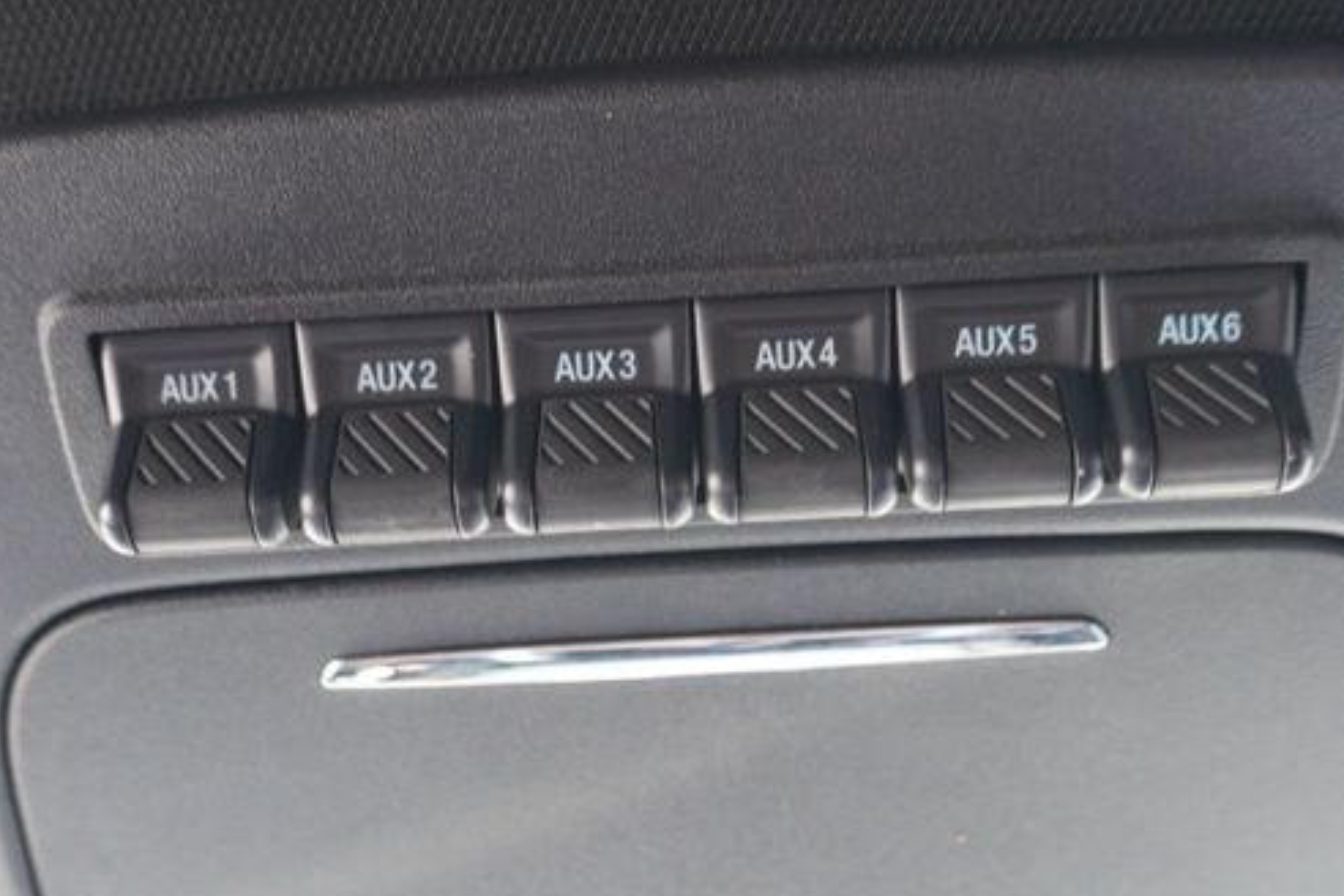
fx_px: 1867
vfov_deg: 26.1
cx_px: 686
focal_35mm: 50
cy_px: 800
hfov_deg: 39.6
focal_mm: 16
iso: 1250
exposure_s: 1/60
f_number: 4
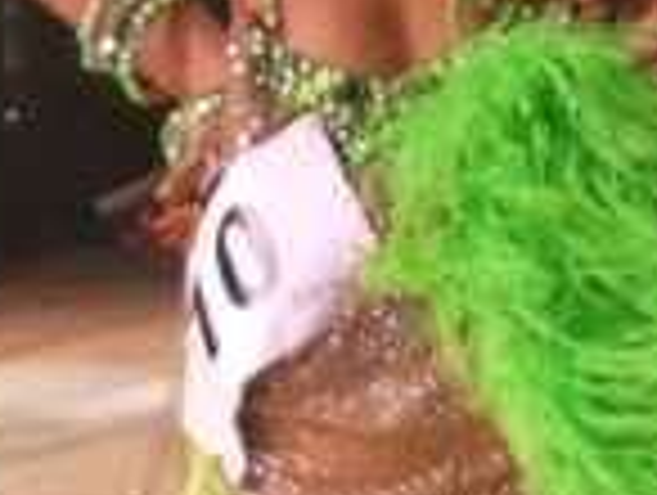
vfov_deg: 1.7
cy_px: -151
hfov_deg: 2.3
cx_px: 612
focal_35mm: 871
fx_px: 16559
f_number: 2.8
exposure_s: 1/80
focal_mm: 30.6
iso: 800
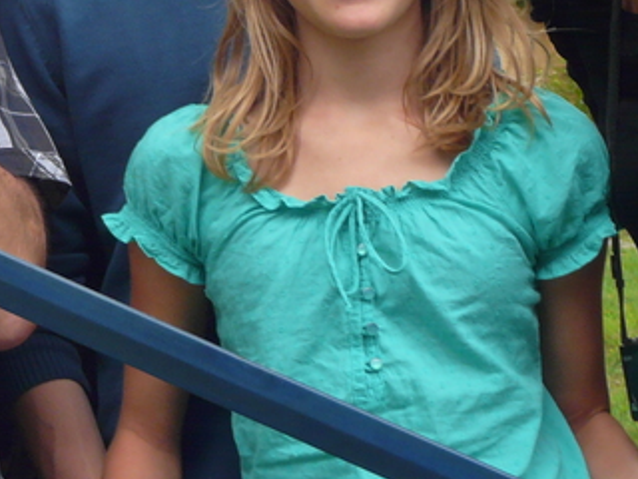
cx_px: 100
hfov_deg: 14.9
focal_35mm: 131
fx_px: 2414
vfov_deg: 11.2
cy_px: -52
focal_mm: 6.7
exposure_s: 1/100
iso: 100
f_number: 3.2
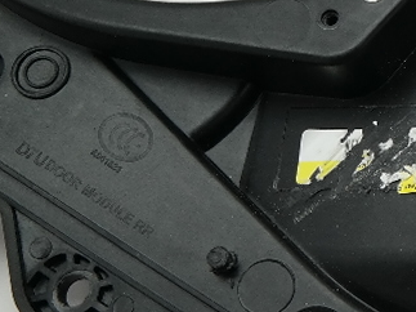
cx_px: 787
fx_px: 1670
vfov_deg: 10.3
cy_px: -161
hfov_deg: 12.7
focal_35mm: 139
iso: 200
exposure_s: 1/80
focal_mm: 18
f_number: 3.5
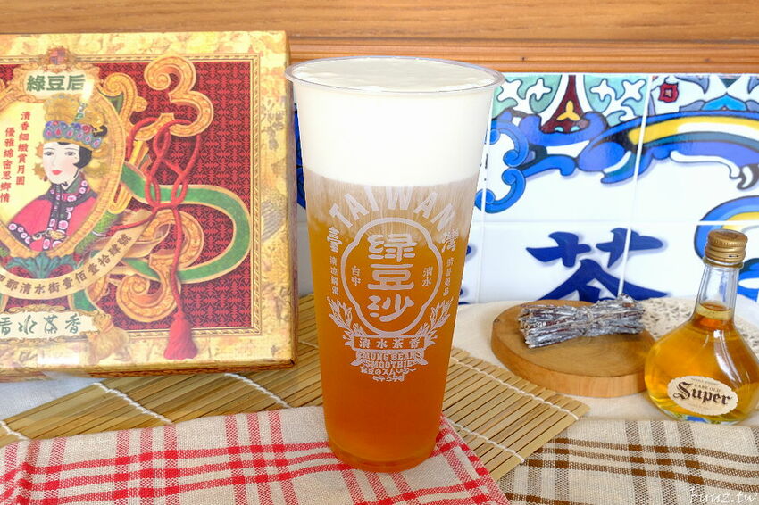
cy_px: 252
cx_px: 380
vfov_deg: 41.1
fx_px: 674
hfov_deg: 58.7
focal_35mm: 32
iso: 1250
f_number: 11
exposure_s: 1/125
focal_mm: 21.4
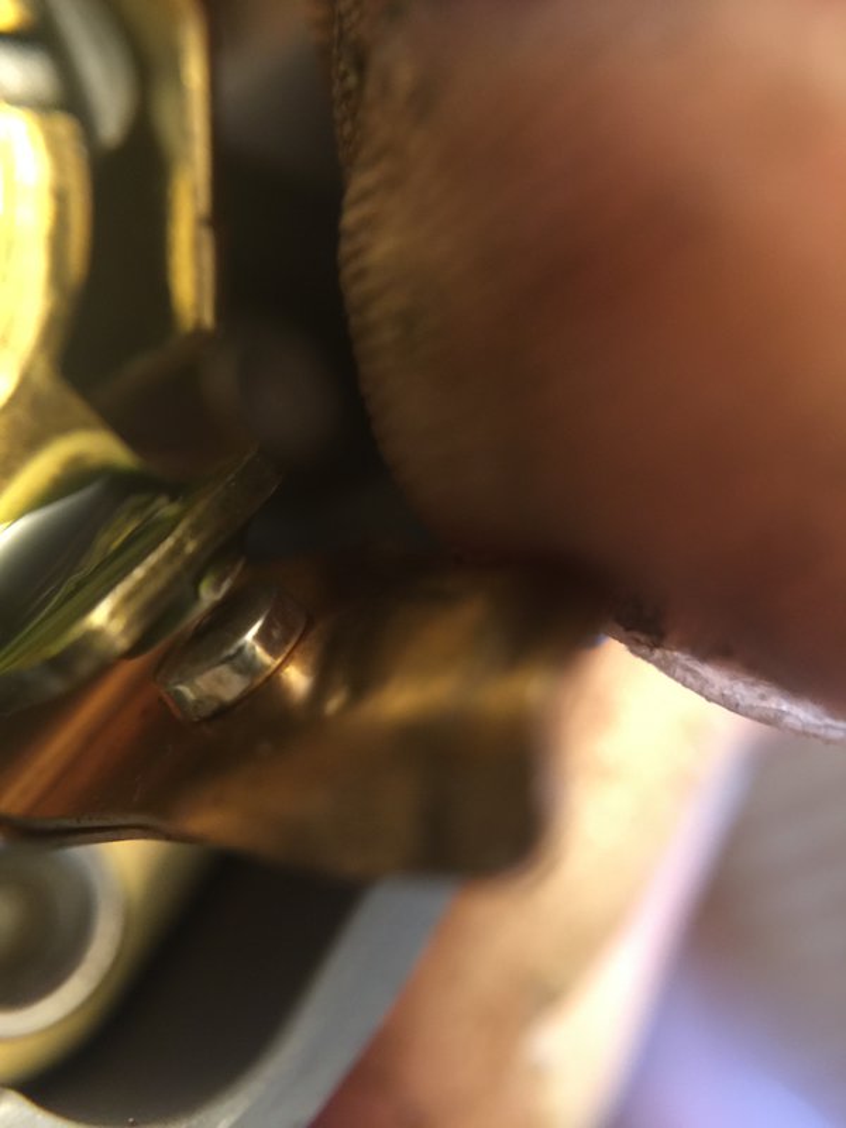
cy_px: 564
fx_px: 945
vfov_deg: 61.7
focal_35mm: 29
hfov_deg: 48.2
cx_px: 423
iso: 64
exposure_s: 1/4
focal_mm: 4.15
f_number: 2.2
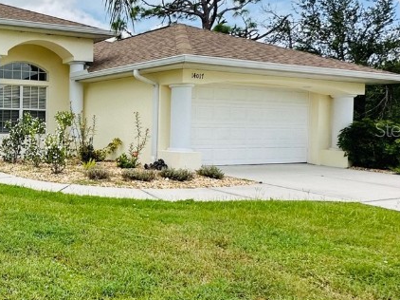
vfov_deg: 41.7
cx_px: -21
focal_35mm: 34
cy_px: 129
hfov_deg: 43.9
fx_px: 393
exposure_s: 1/1473
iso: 40
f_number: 2.2
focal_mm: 2.22
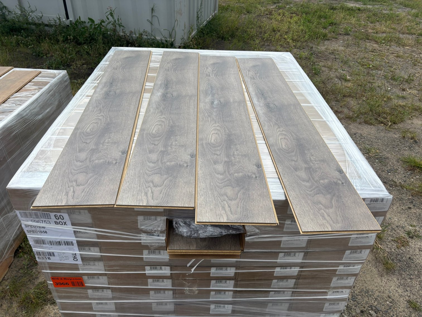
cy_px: 158
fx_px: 317
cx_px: 211
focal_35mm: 26
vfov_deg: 53.1
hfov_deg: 67.3
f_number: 1.6
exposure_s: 1/4854
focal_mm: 5.96
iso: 50
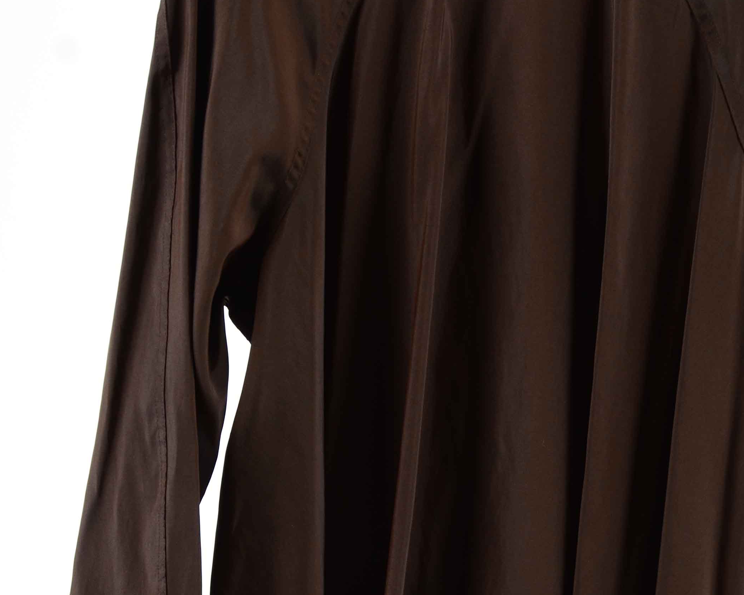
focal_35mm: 205
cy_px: 502
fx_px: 4514
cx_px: 496
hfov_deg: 9.4
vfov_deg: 7.5
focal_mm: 62
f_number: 9
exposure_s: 1/160
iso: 200
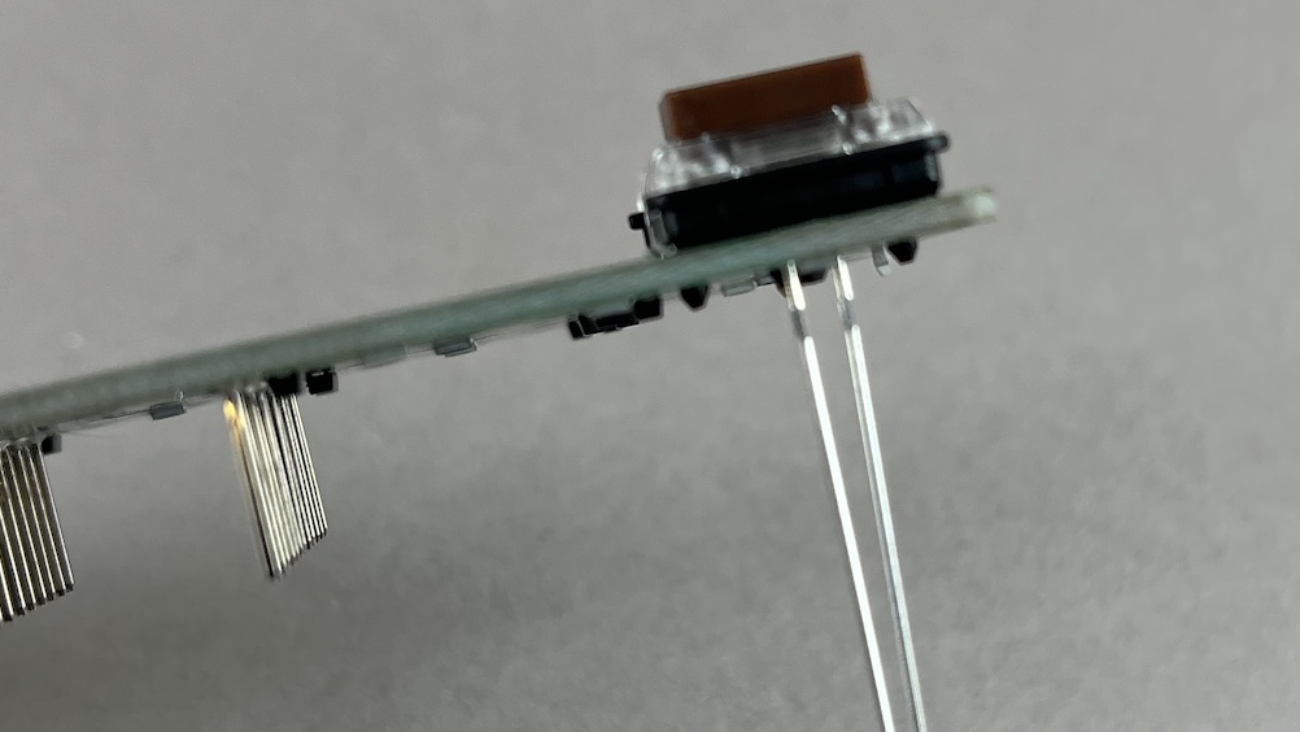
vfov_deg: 21.1
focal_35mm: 57
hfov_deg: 36.5
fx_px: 1965
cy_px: 457
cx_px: 771
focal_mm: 5.1
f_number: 1.6
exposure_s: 1/250
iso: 40
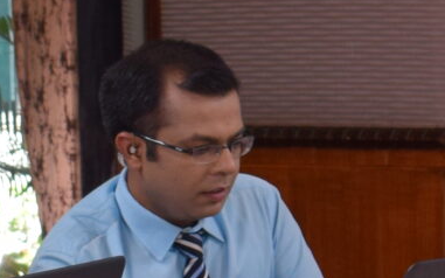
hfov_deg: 7.8
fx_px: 3238
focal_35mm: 267
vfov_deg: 4.9
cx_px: 520
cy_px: 103
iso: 400
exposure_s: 1/60
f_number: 4
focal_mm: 26
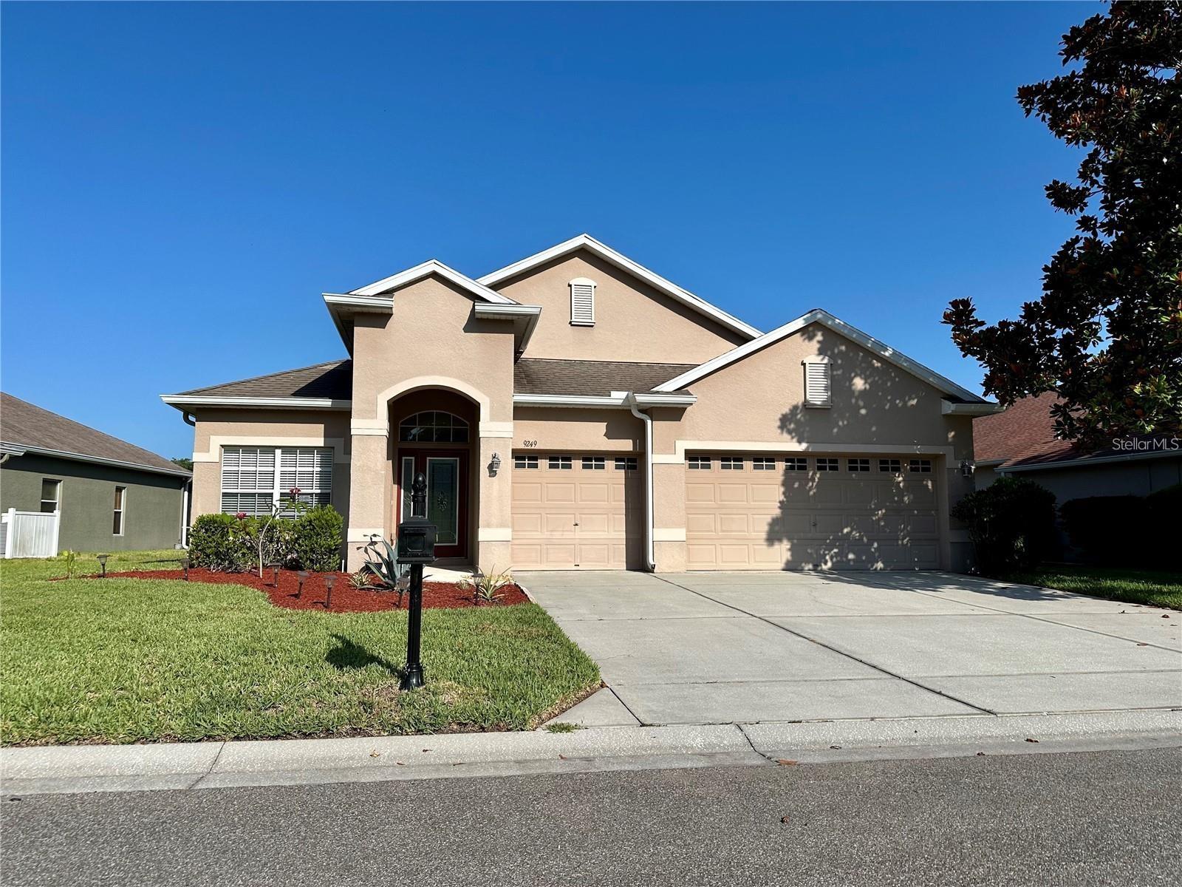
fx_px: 820
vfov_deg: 56.8
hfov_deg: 71.6
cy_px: 444
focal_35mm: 24
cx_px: 591
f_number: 1.78
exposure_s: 1/7576
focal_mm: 6.86
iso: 80
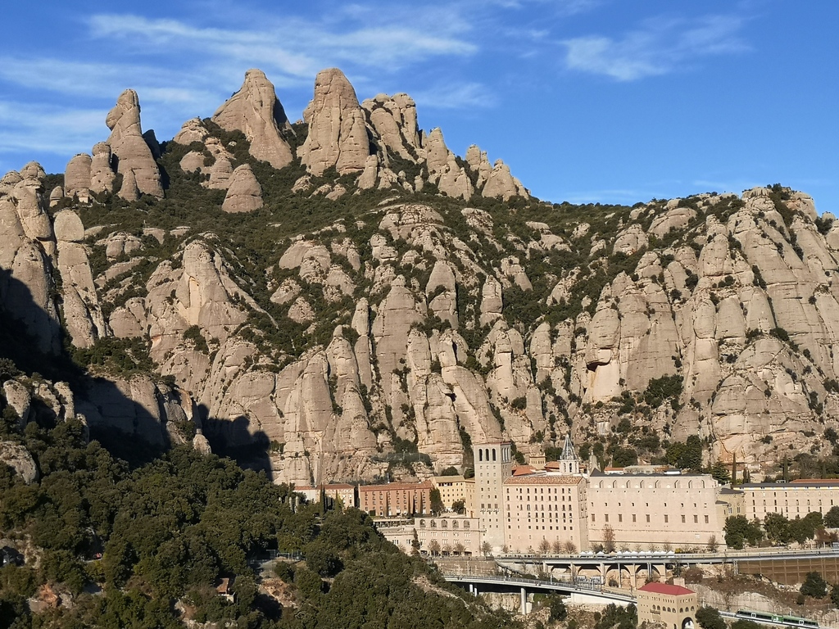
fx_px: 1163
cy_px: 314
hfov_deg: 39.7
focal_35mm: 48
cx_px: 420
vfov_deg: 30.3
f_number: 1.8
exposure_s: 1/2632
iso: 50
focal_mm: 5.58
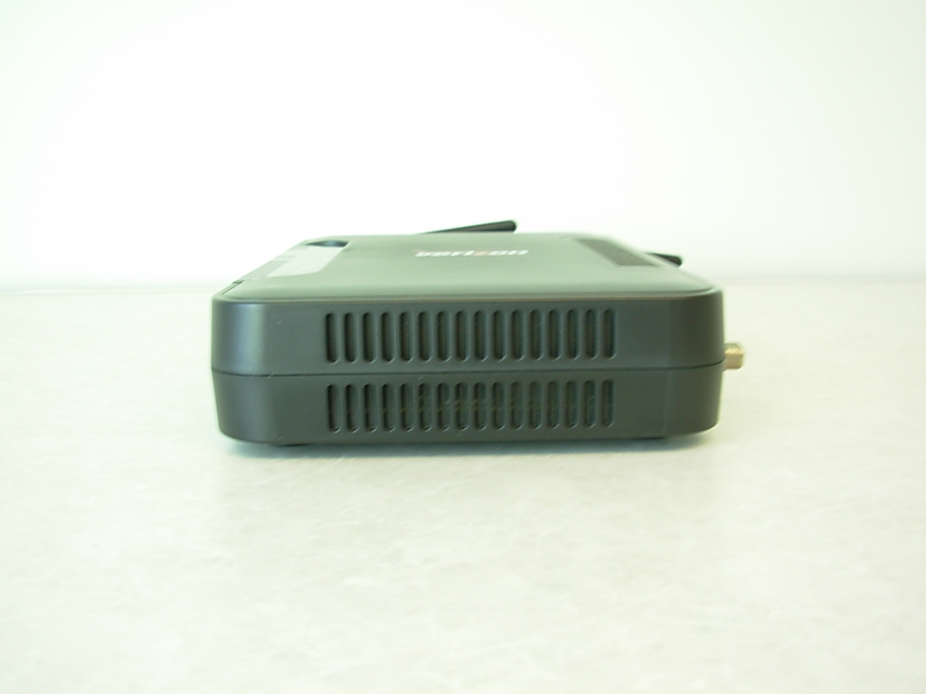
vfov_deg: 37.7
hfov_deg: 49.0
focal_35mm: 38
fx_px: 1017
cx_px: 463
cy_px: 347
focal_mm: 6.3
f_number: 2.9
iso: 50
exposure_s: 1/29.3
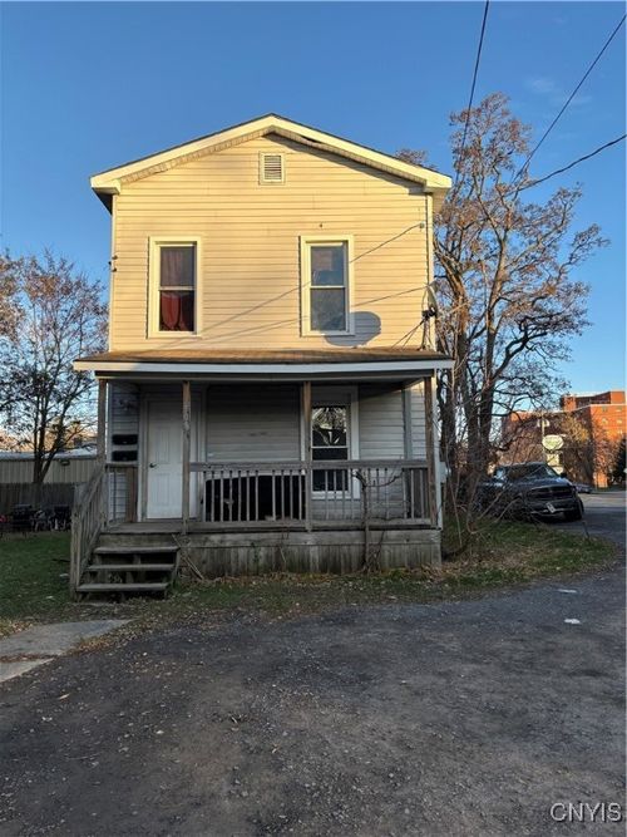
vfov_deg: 67.3
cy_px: 418
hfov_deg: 53.0
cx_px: 314
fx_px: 628
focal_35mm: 26
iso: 50
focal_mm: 5.96
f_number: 1.6
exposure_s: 1/1047
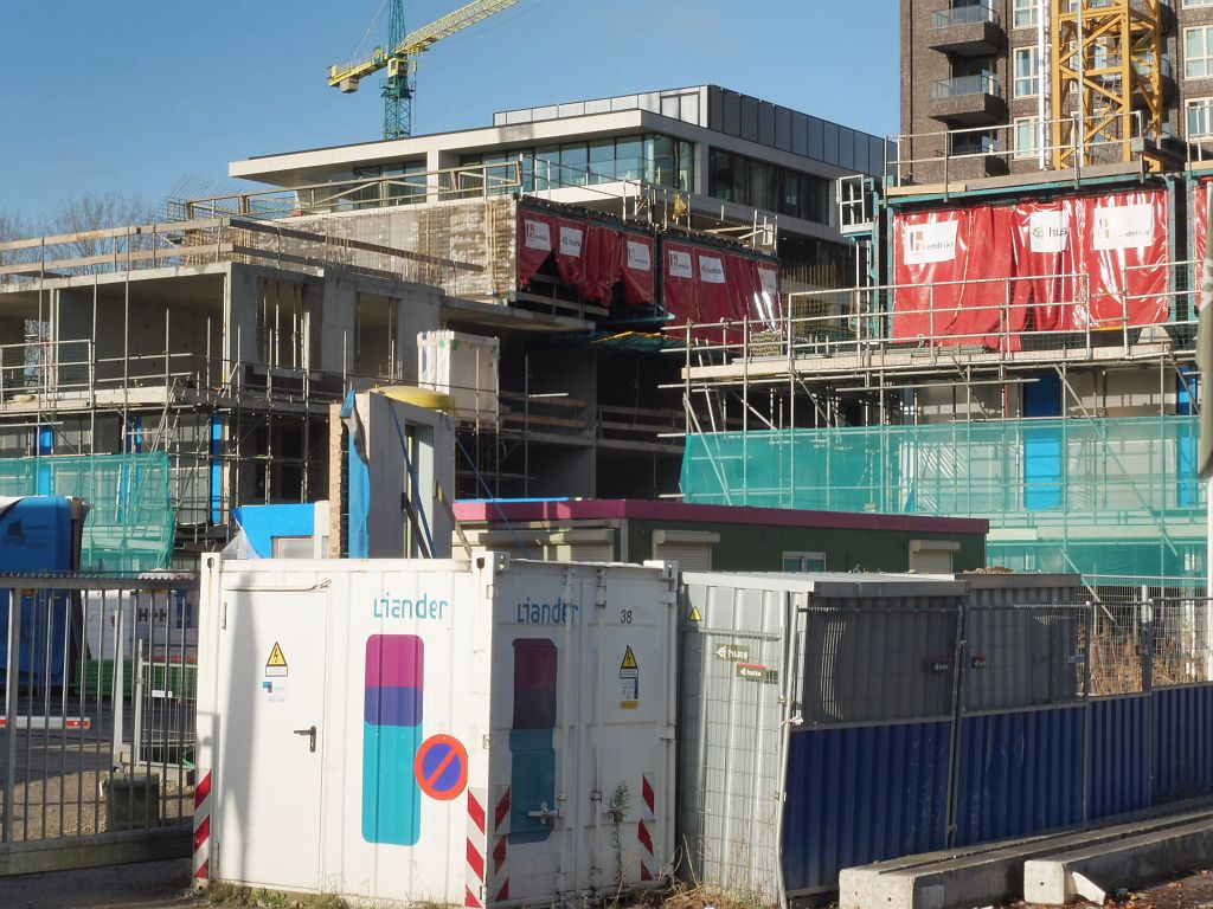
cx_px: 606
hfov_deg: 26.0
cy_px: 454
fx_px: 2628
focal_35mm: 75
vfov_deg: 19.6
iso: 100
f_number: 6.3
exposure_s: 1/320
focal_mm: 13.3
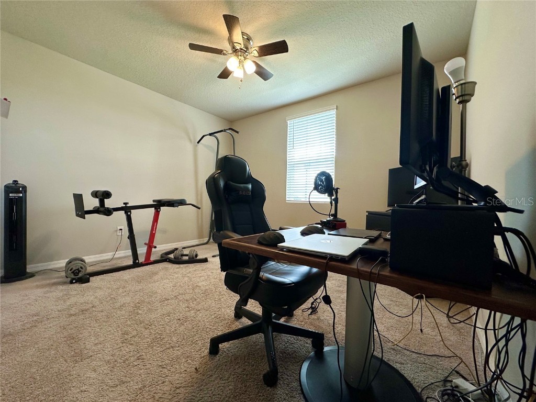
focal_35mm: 14
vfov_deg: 85.7
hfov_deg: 102.1
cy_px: 201
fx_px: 217
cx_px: 268
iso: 160
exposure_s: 1/120
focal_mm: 2.22
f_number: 2.2
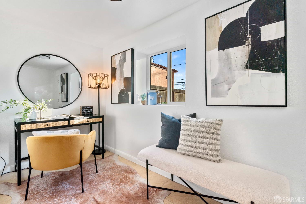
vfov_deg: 73.7
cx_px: 153
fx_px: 136
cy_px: 102
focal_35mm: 16
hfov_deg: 96.7
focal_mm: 16
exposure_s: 1/6
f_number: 16
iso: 400
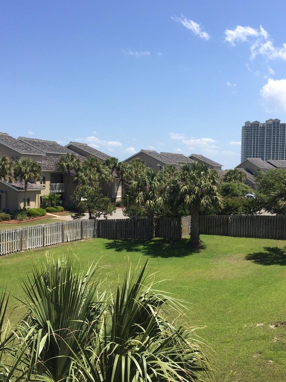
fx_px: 419
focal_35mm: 38
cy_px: 209
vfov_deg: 48.9
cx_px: 140
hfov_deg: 37.7
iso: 32
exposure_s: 1/1721
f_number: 2.2
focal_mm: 4.15
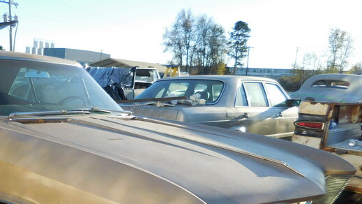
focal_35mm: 42
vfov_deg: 27.7
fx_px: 403
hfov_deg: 46.3
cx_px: 84
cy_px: 167
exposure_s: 1/500
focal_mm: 4.5
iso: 125
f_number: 3.3
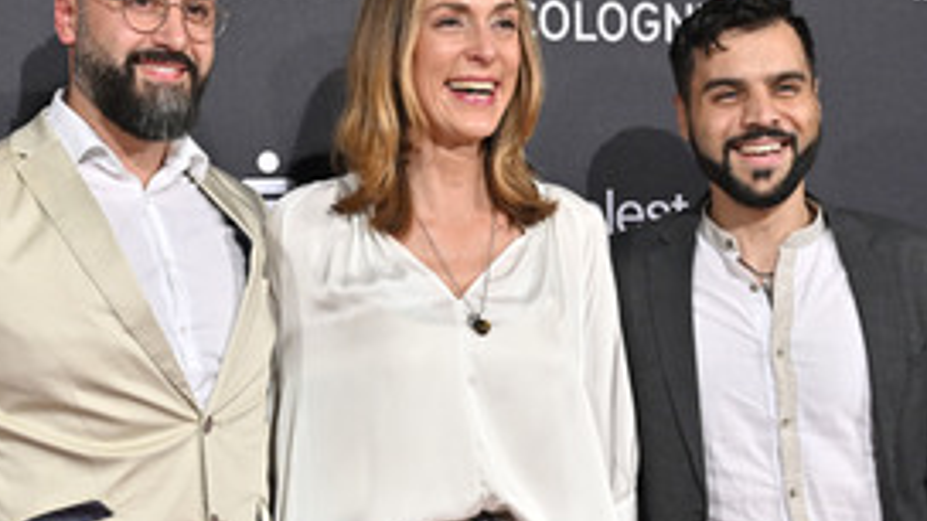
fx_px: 1794
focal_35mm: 73
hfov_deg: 28.9
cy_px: 347
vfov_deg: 16.5
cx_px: 414
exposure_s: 1/200
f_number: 4
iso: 1000
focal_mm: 42
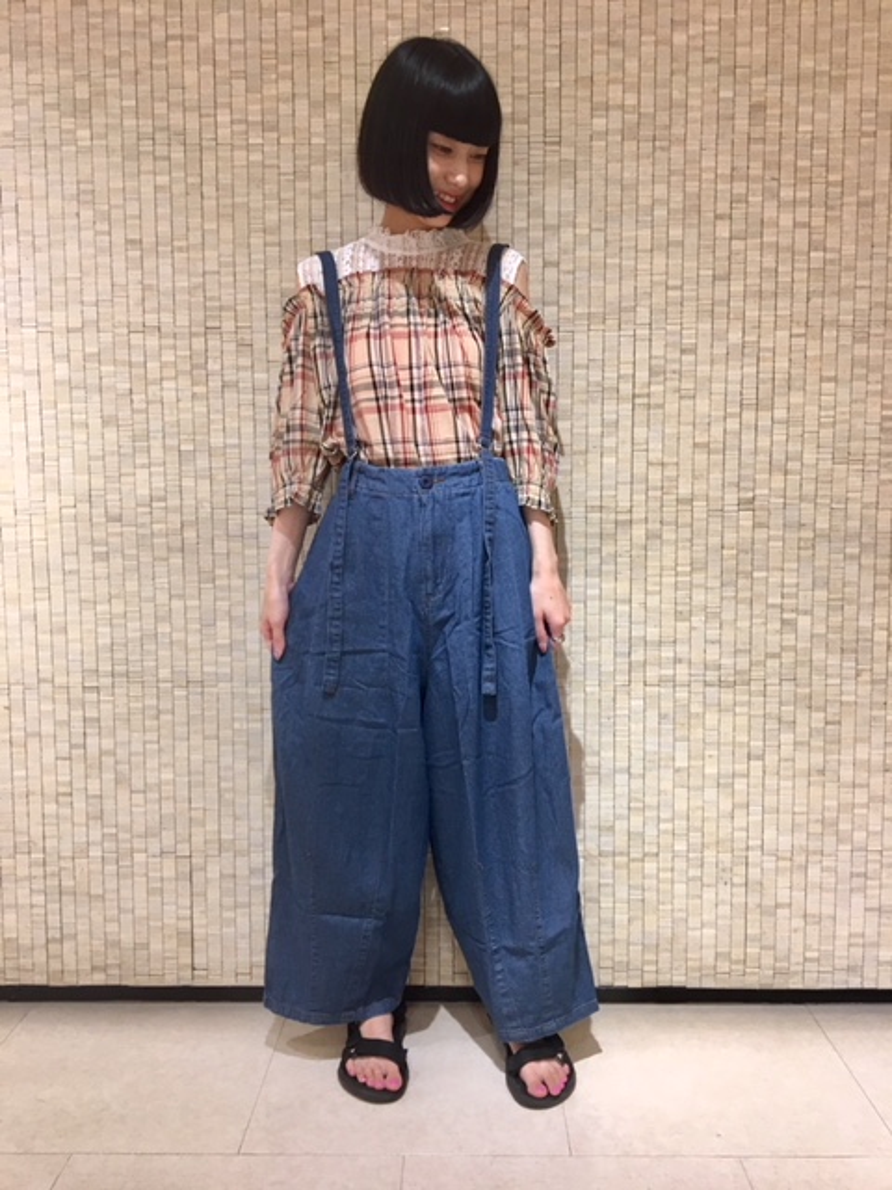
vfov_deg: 61.7
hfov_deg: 48.2
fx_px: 996
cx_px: 446
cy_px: 595
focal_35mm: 29
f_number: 2.2
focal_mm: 4.15
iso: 40
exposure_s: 1/30
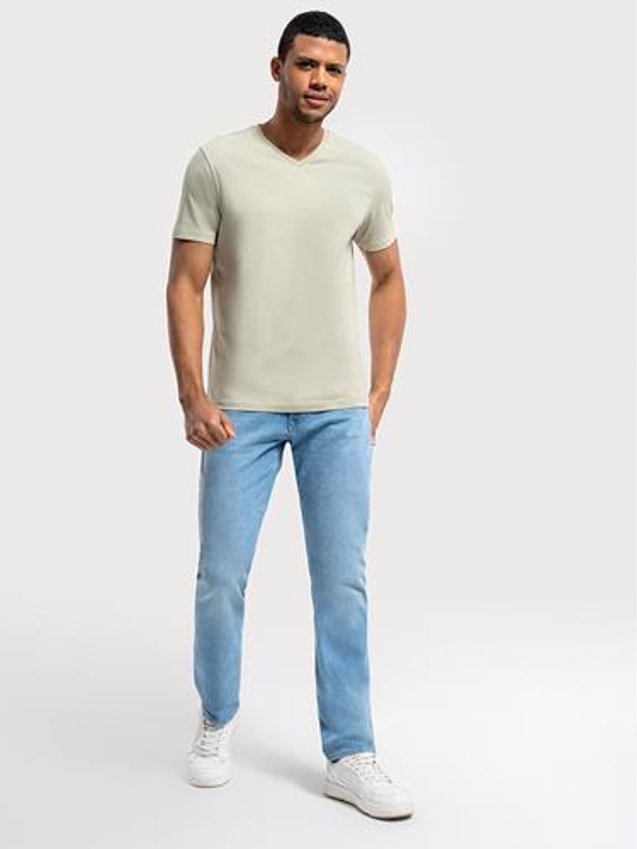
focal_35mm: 56
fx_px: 1374
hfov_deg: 26.1
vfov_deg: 34.3
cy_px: 415
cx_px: 290
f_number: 11
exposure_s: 1/125
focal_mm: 64
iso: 400
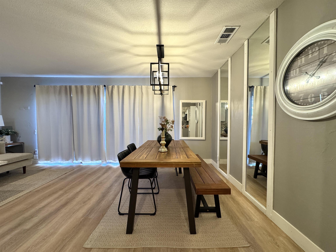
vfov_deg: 85.7
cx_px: 168
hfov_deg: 102.1
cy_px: 126
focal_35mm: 14
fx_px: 136
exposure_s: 1/120
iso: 320
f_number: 2.2
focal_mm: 2.22
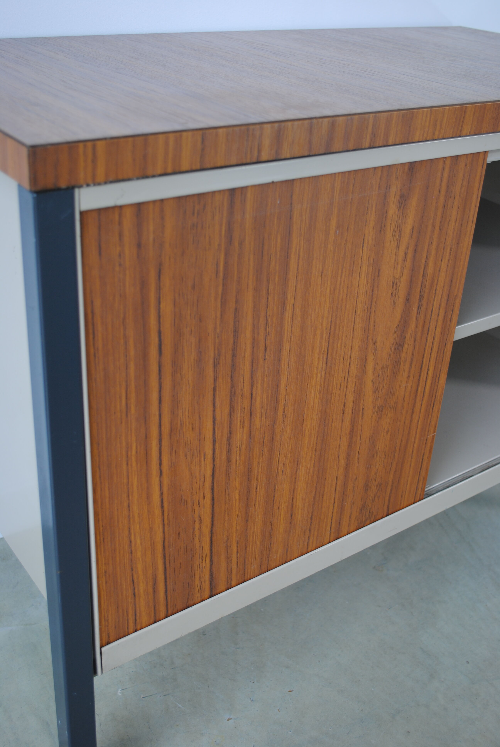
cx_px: 250
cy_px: 374
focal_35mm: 39
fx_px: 810
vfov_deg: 49.5
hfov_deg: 34.3
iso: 100
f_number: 4.2
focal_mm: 26
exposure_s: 1/30
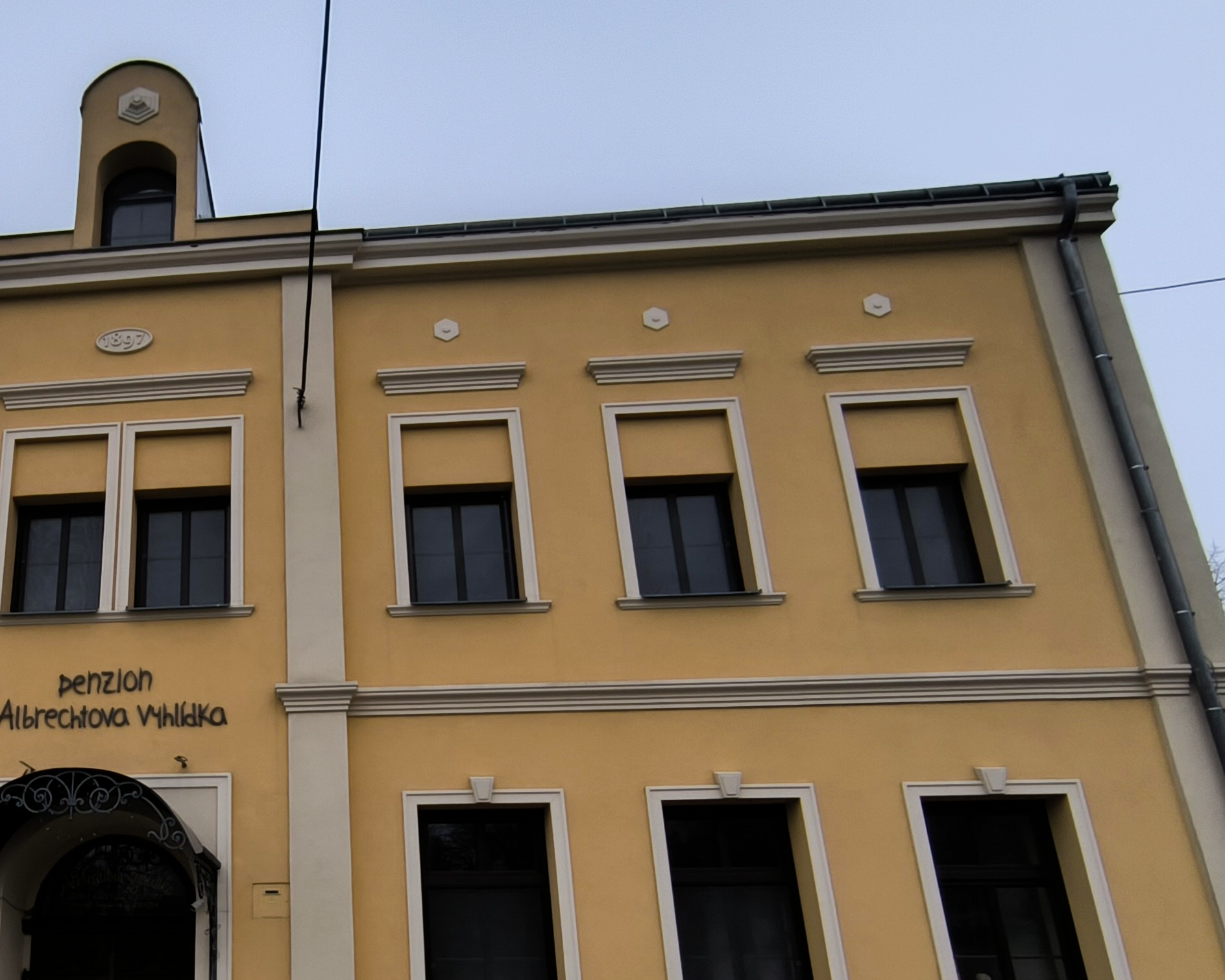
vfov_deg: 51.3
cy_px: 711
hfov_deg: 58.9
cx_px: 238
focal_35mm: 27
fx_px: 979
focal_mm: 1.65
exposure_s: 1/156
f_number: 2.2
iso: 50
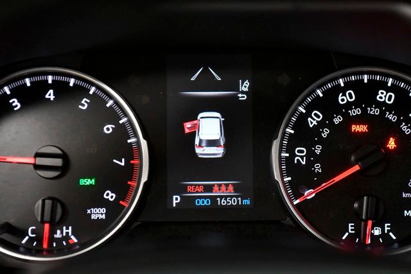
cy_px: 137
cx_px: 206
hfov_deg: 24.2
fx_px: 959
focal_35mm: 84
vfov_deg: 16.3
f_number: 3.5
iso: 2500
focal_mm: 56
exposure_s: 1/200
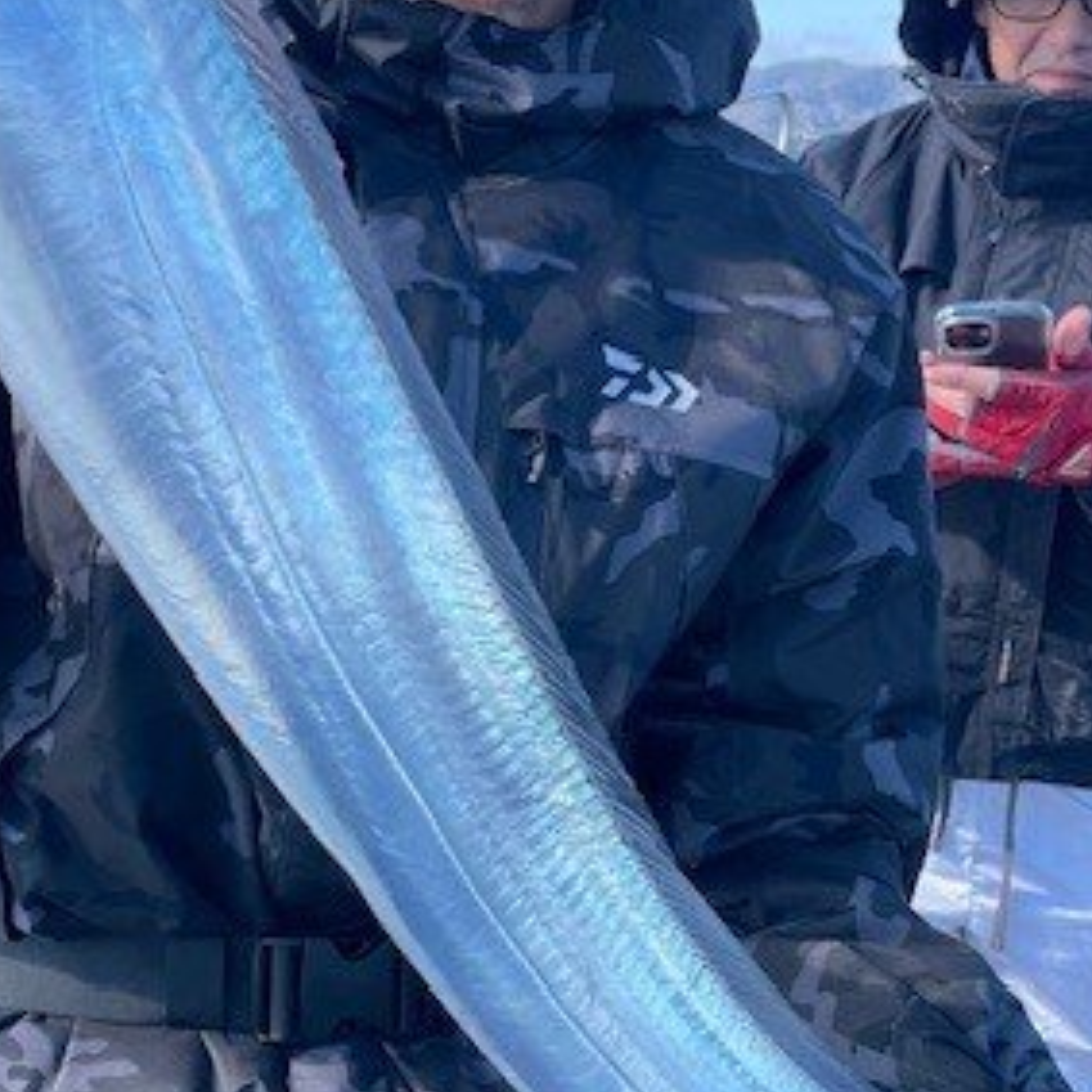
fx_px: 1856
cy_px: 513
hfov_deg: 32.5
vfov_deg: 32.8
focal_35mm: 52
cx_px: 359
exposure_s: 1/1182
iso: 32
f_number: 1.6
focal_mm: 4.2
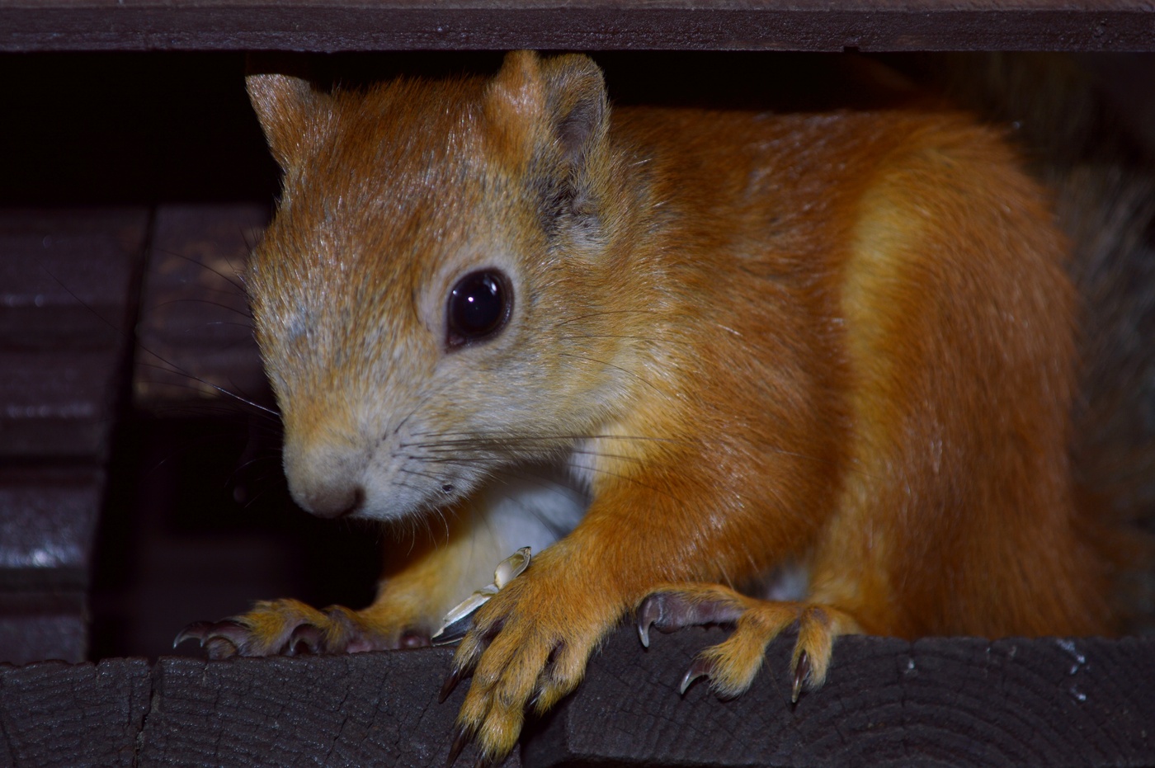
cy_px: 384
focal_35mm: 82
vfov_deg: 16.5
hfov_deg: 24.6
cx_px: 578
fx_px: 2645
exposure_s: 1/60
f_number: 5.6
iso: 100
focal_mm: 55
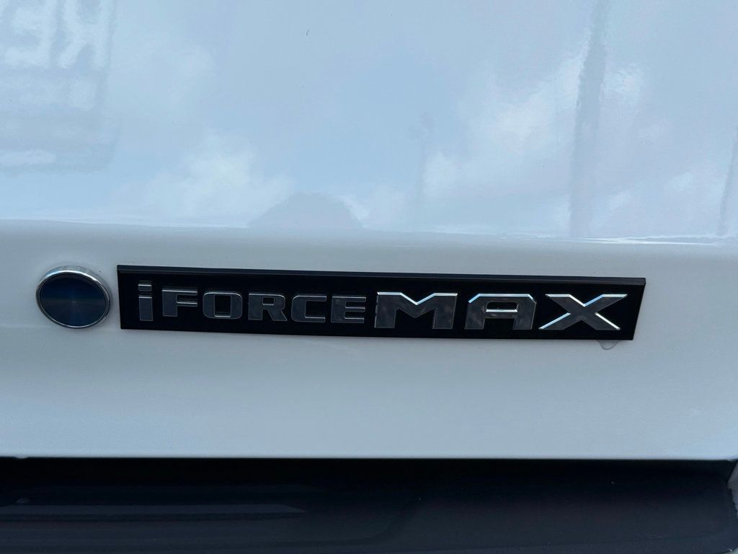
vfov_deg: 30.3
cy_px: 277
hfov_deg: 39.7
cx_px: 369
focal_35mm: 48
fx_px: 1023
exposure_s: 1/2088
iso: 64
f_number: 1.78
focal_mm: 6.76
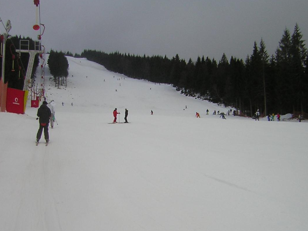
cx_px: 169
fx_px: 436
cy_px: 154
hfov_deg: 38.9
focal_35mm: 49
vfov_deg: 29.5
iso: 50
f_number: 5.2
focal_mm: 4.7
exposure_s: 1/202
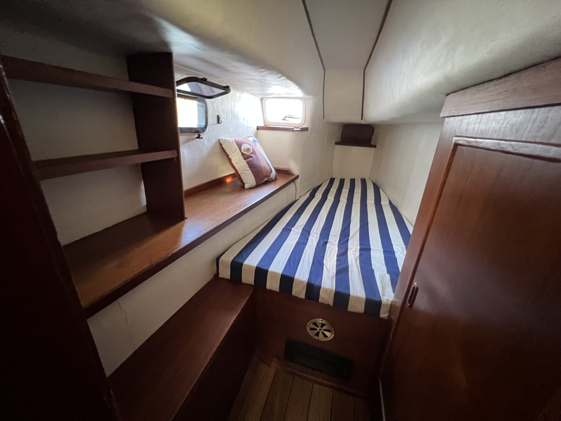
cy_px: 210
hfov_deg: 106.2
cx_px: 280
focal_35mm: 13
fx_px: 211
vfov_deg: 89.9
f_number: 1.8
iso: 2000
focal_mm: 1.57
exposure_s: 1/30
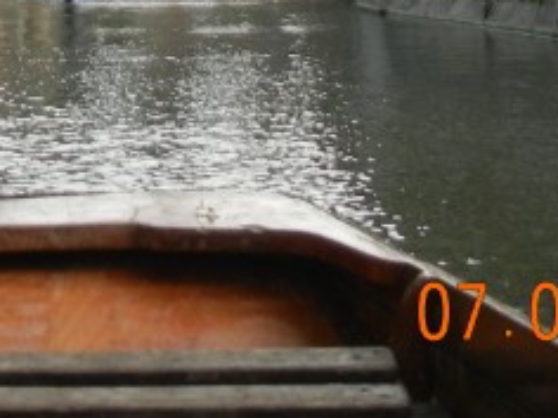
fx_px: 2096
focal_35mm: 130
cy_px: -406
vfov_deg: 10.5
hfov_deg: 14.8
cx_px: -50
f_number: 3.5
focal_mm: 5.4
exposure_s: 1/250
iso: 184
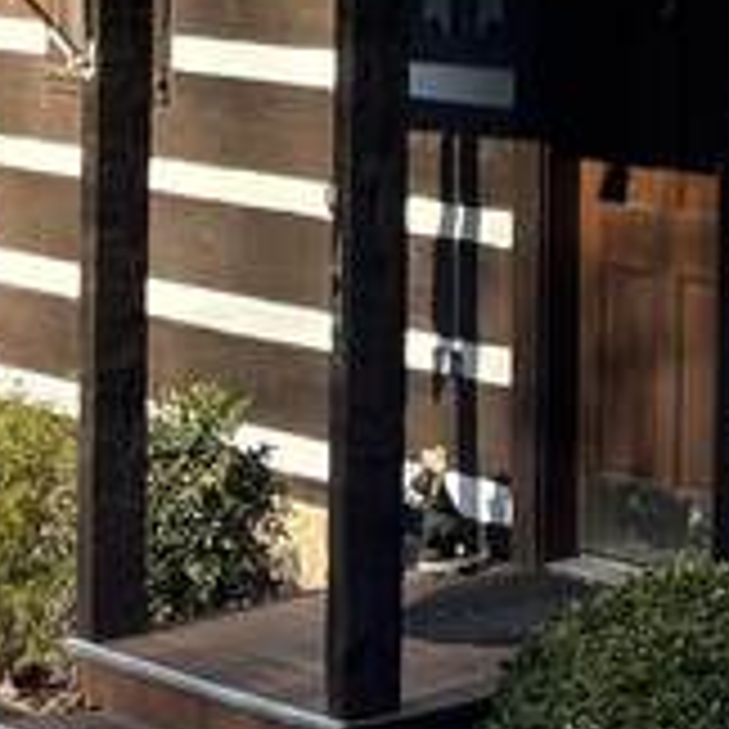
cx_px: 1804
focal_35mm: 182
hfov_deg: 8.7
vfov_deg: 9.6
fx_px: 4336
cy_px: 153
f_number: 1.6
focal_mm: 5.96
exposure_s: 1/618
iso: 50
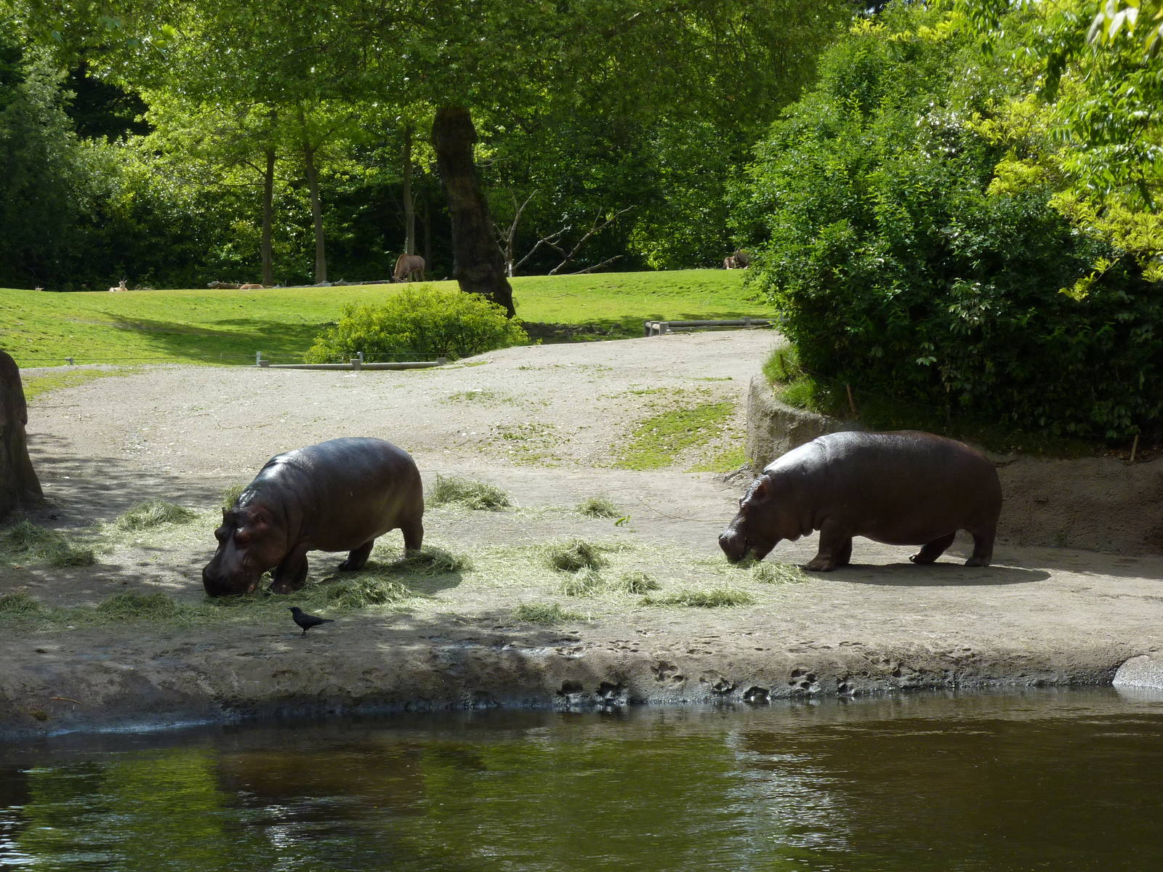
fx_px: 3024
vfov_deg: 16.4
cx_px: 582
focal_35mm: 90
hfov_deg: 21.8
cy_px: 436
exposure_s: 1/500
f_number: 4.3
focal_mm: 14.7
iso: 125
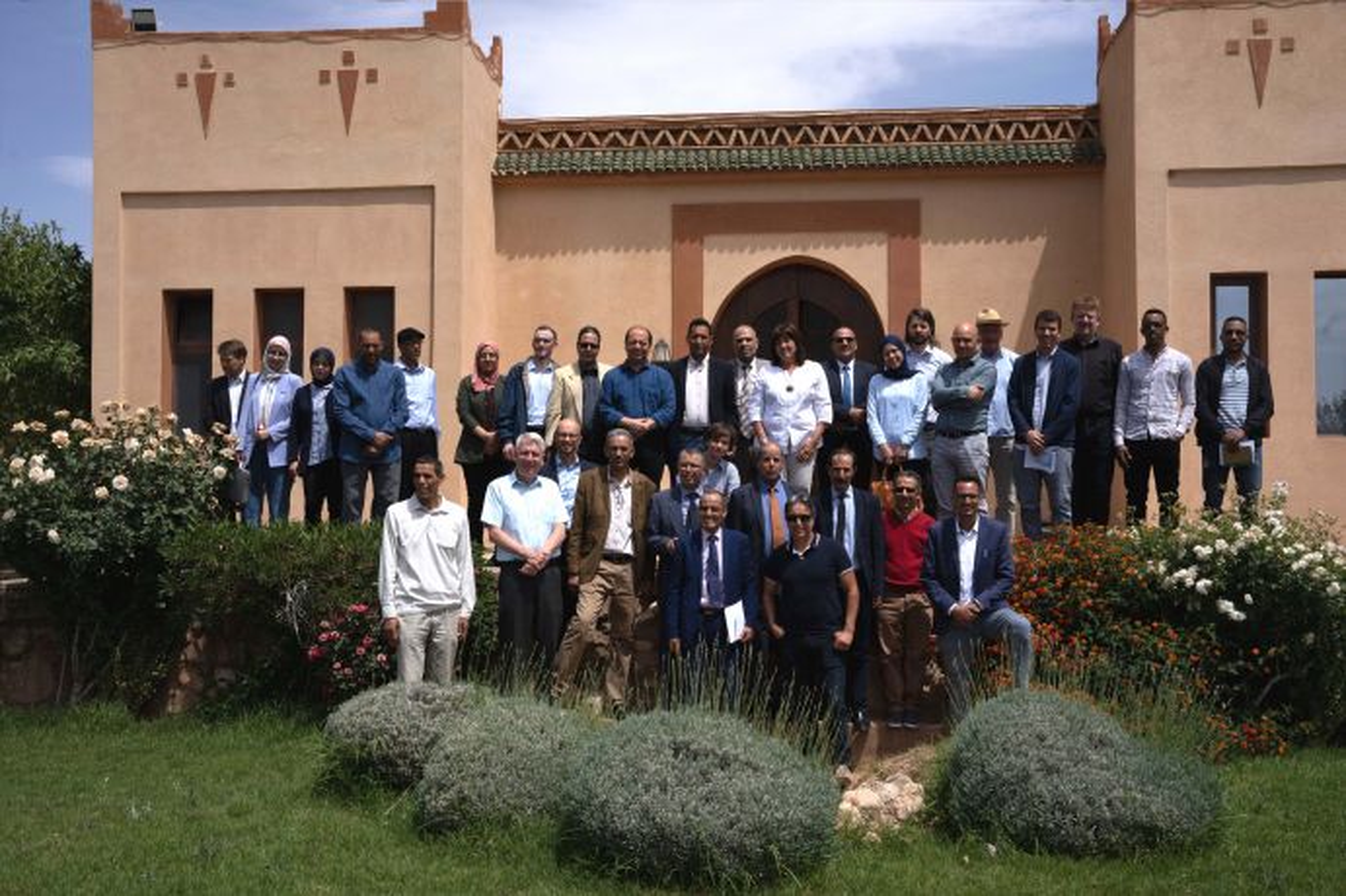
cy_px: 448
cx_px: 673
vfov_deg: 32.7
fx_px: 1528
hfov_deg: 47.5
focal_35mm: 41
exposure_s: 1/250
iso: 100
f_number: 13
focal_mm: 40.9
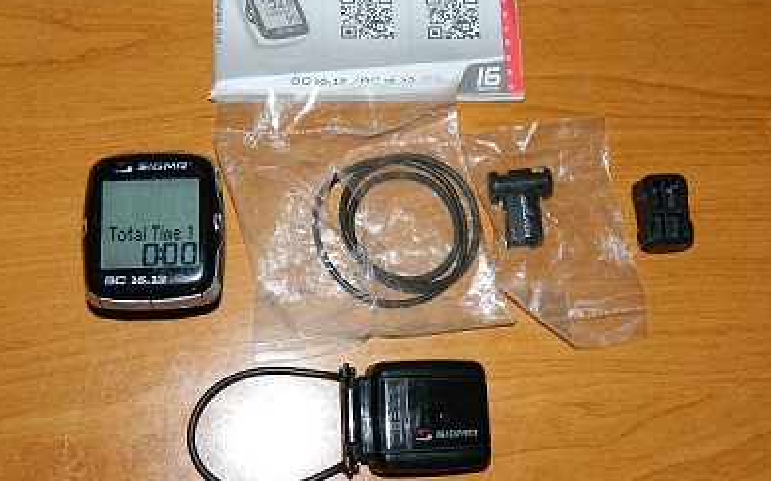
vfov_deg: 25.3
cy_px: 209
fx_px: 1071
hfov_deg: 39.6
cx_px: 385
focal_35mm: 51
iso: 200
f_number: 3.6
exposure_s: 1/30
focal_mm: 8.4
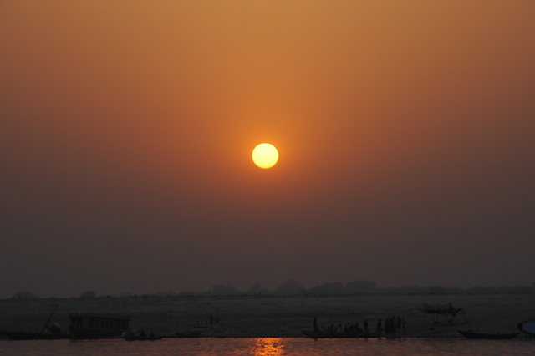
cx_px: 268
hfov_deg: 11.0
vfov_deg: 7.3
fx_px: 2785
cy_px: 178
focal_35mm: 188
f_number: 9
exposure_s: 1/250
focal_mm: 125
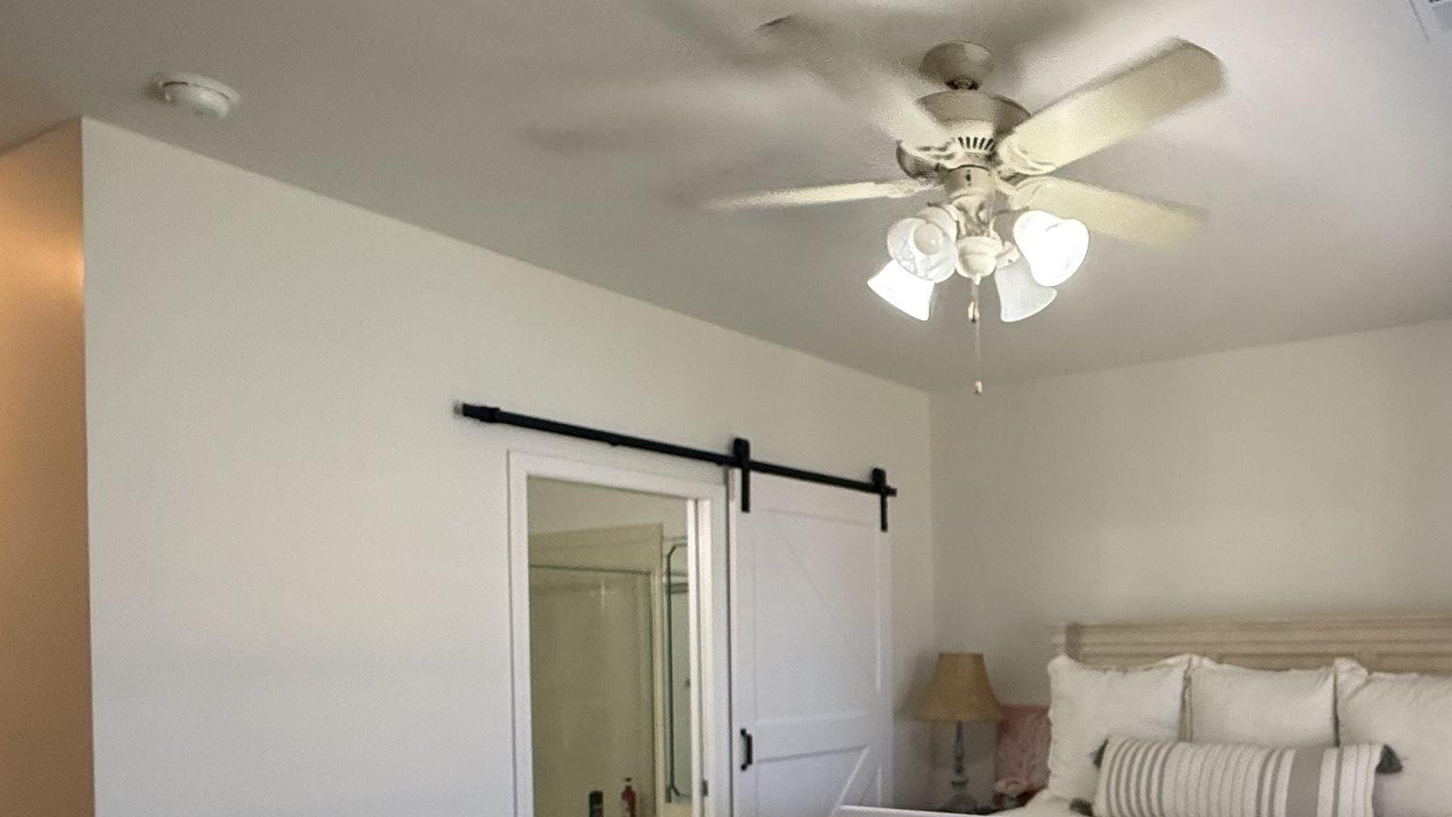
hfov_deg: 62.7
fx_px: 1078
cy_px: 654
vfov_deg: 39.8
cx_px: 1141
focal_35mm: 28
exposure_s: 1/120
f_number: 2.2
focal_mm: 2.22
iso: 500
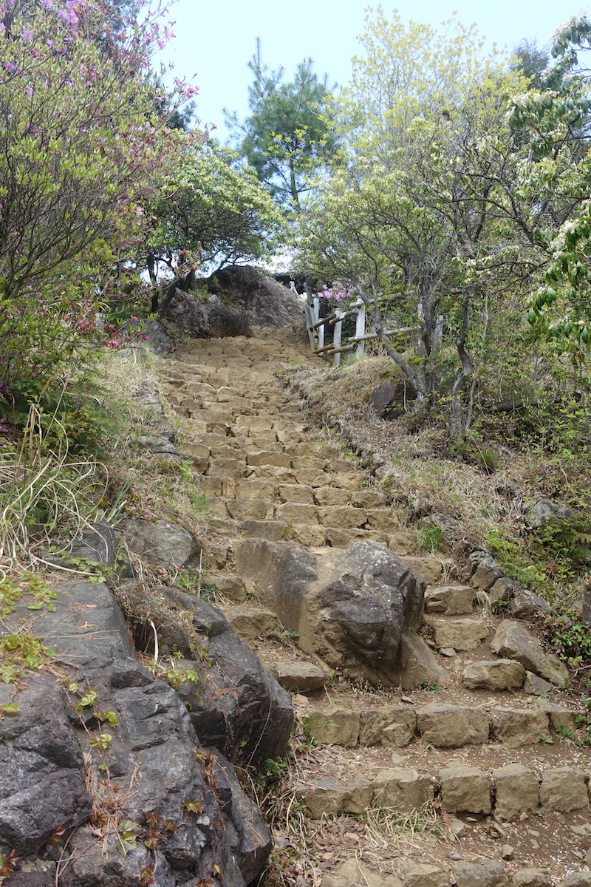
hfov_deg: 53.1
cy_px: 444
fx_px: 591
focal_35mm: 24
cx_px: 296
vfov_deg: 73.7
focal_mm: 8.8
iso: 125
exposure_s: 1/80
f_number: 5.6
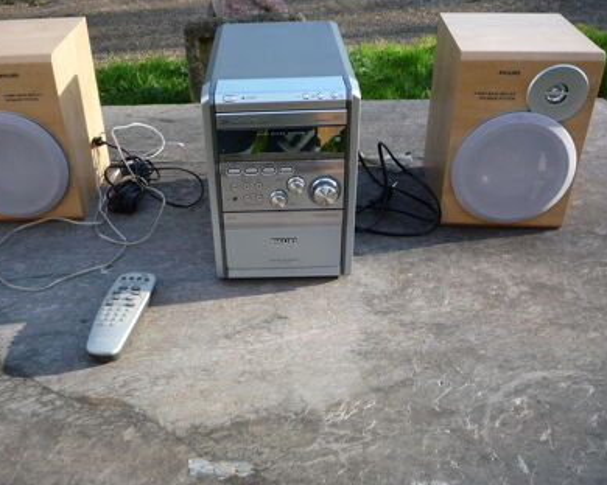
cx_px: 263
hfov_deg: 50.1
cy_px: 267
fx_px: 647
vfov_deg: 41.1
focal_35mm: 36
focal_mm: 5.2
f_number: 4
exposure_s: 1/125
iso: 100
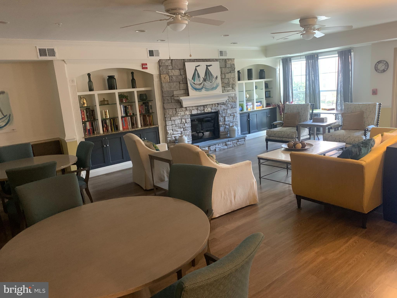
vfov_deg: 53.1
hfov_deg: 67.3
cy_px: 149
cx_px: 198
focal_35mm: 26
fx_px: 298
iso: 400
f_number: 1.8
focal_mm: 4.25
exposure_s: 1/30
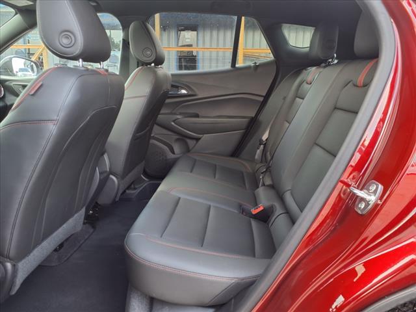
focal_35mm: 27
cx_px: 208
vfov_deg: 51.4
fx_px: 324
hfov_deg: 65.3
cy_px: 156
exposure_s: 1/40
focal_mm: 3.58
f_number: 1.9
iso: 50
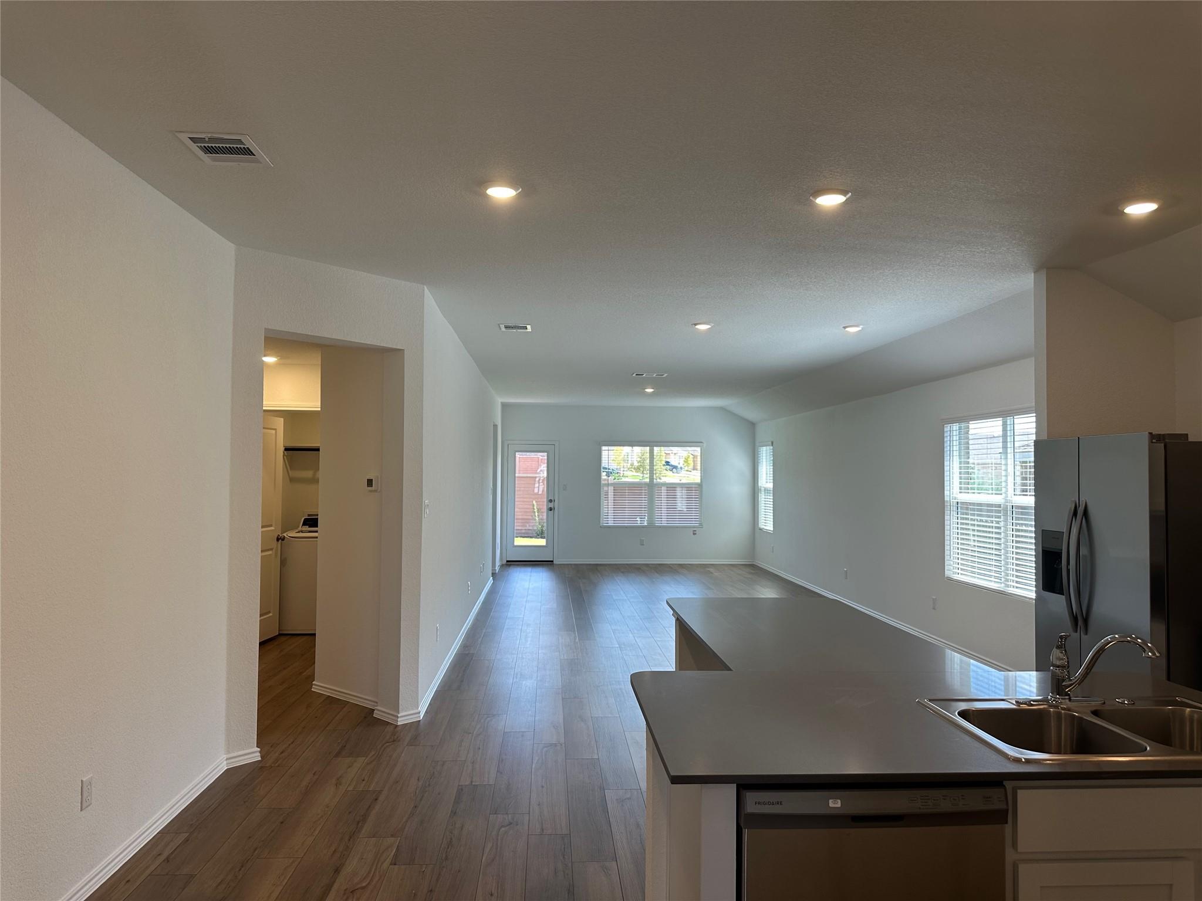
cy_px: 450
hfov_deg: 71.6
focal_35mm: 24
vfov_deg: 56.8
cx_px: 601
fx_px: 833
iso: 80
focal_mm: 6.86
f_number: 1.78
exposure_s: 1/160
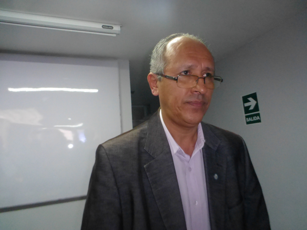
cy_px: 115
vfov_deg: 56.8
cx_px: 154
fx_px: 213
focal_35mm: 24
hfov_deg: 71.6
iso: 800
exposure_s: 1/60
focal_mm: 4.3
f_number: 3.3
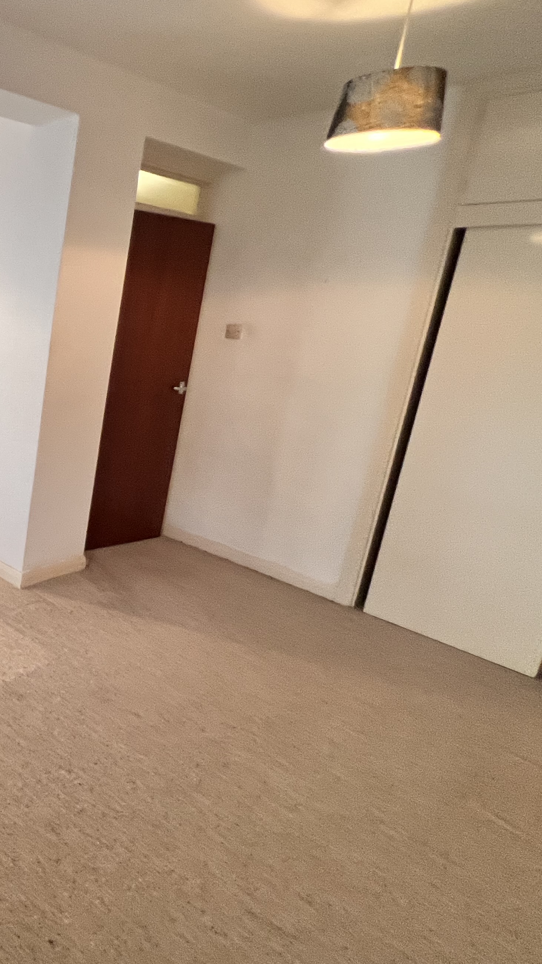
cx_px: -125
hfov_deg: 37.3
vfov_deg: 80.9
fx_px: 562
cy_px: 430
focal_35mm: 22
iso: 250
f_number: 1.8
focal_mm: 1.57
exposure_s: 1/100
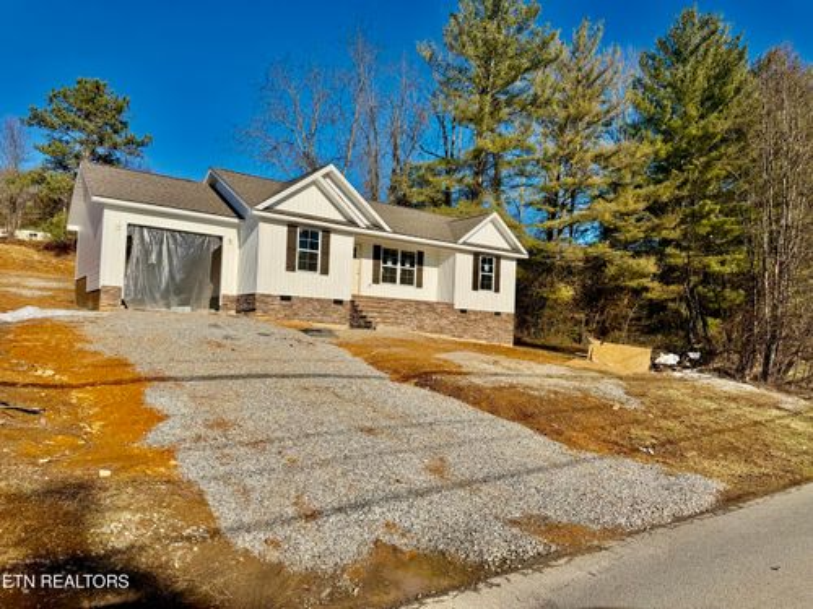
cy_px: 304
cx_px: 406
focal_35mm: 24
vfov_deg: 56.8
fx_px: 564
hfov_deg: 71.6
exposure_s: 1/7353
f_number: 1.78
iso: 80
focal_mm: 6.76
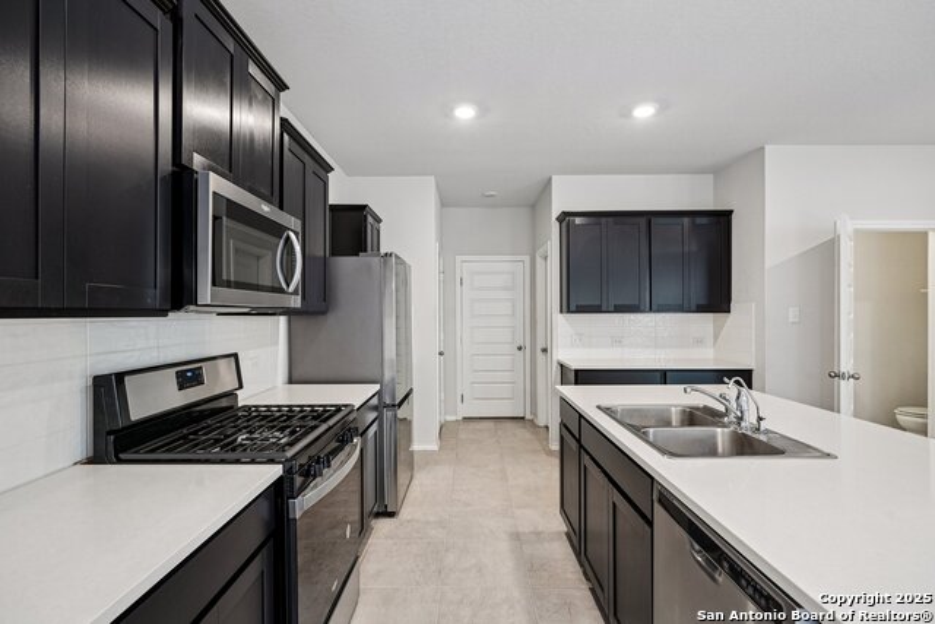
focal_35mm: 17
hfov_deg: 93.3
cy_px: 312
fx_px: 442
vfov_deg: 70.5
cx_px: 468
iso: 400
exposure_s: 1/10
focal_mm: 17
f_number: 8
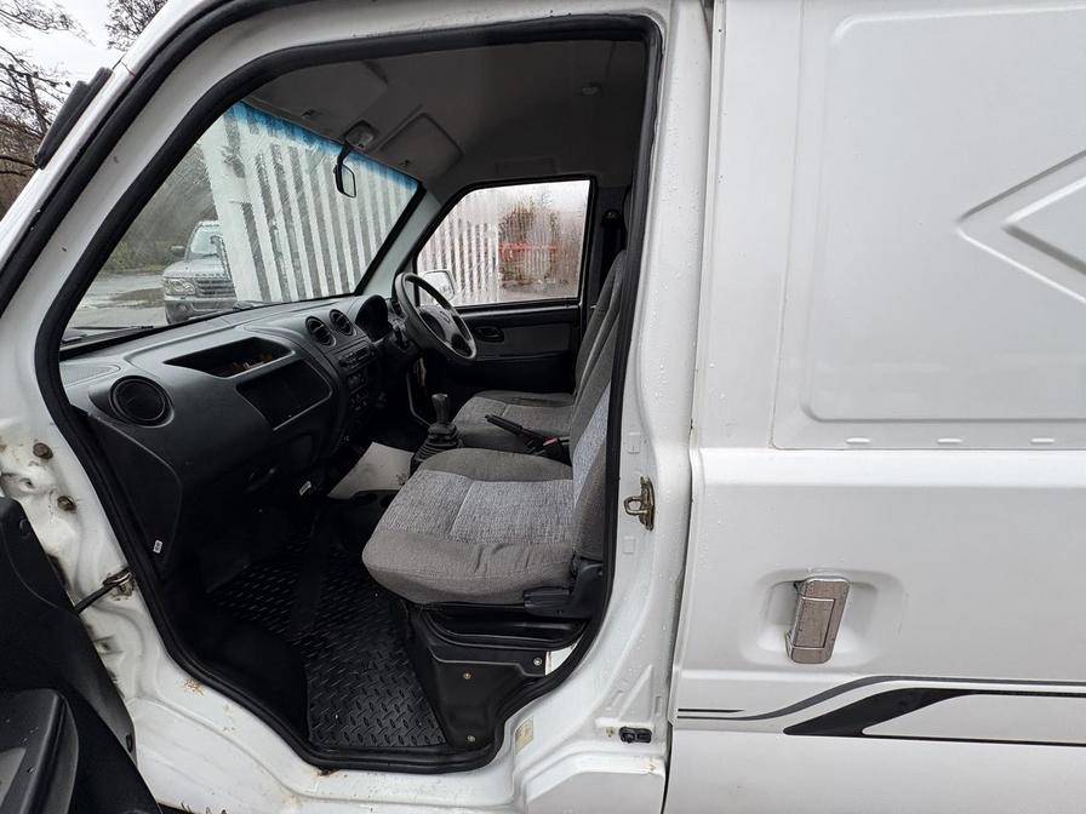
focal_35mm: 14
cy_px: 407
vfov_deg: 85.7
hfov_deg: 102.1
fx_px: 439
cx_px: 543
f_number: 2.2
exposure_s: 1/99
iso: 50
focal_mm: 2.22
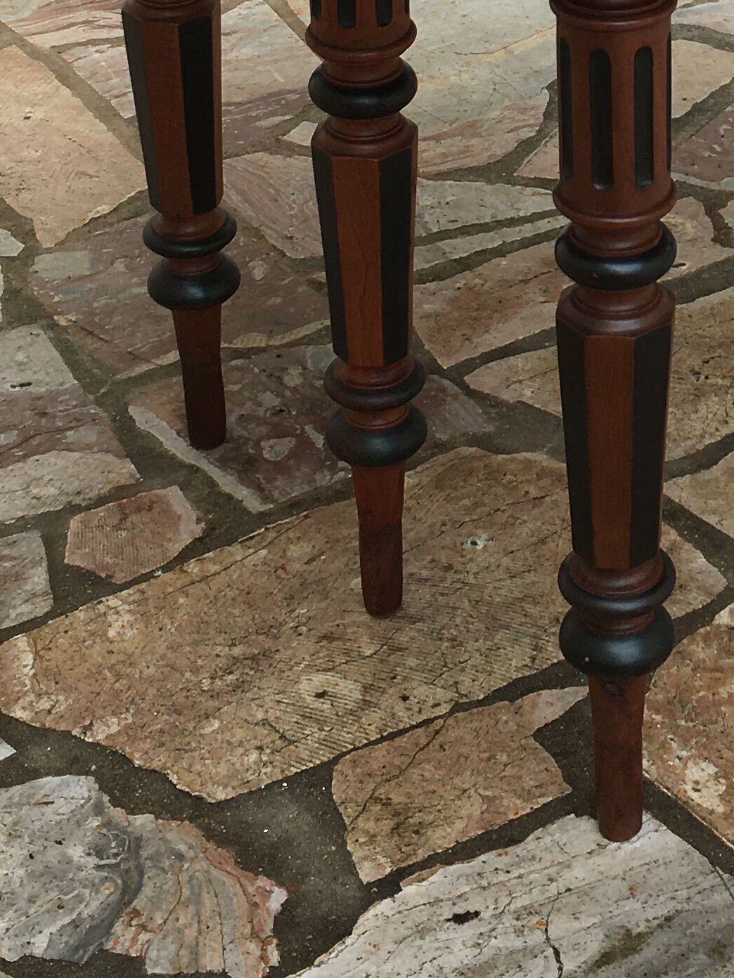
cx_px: 730
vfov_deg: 22.2
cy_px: -49
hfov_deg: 17.2
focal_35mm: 84
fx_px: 2375
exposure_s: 1/278
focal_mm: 4.15
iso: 25
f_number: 2.2
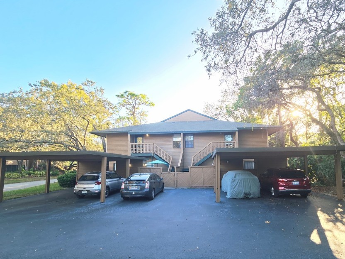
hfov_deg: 93.8
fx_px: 159
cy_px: 153
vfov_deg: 77.4
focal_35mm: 16
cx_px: 199
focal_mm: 2.2
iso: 64
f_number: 2.2
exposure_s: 1/120
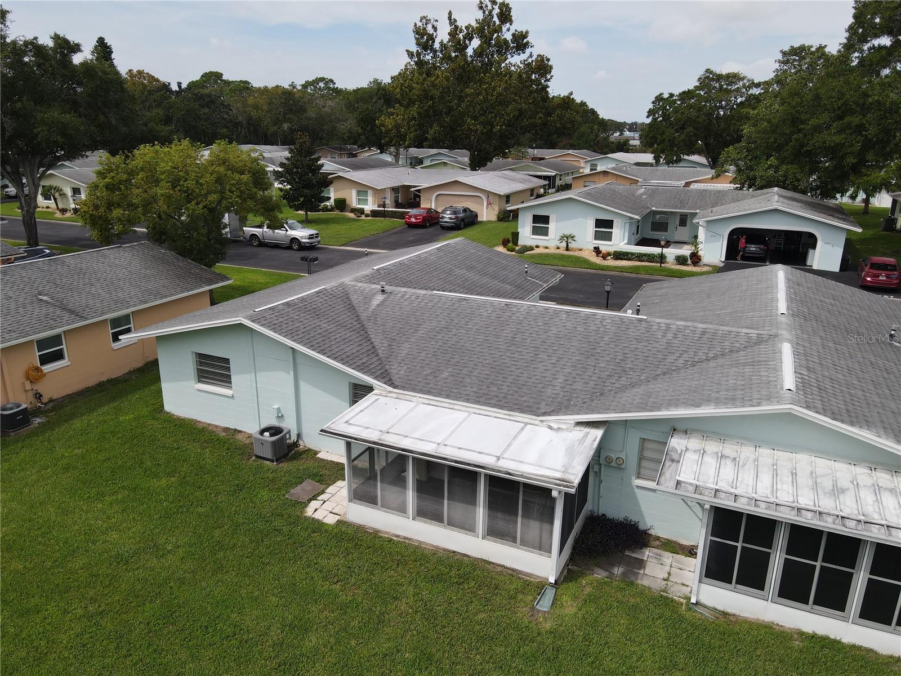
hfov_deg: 71.6
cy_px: 338
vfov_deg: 56.8
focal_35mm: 24
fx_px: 625
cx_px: 450
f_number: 2.8
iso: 100
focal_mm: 4.5
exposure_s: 1/725
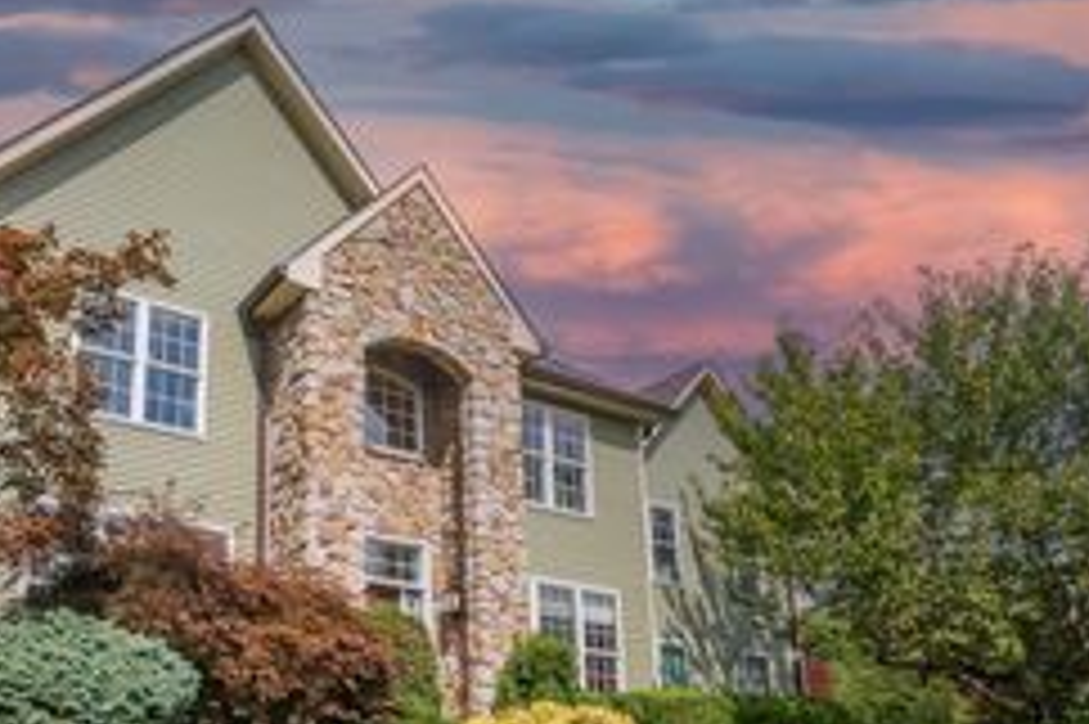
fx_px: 937
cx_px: 243
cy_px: 546
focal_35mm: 31
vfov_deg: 41.0
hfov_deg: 56.6
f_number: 8
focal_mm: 10
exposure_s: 1/250
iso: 100
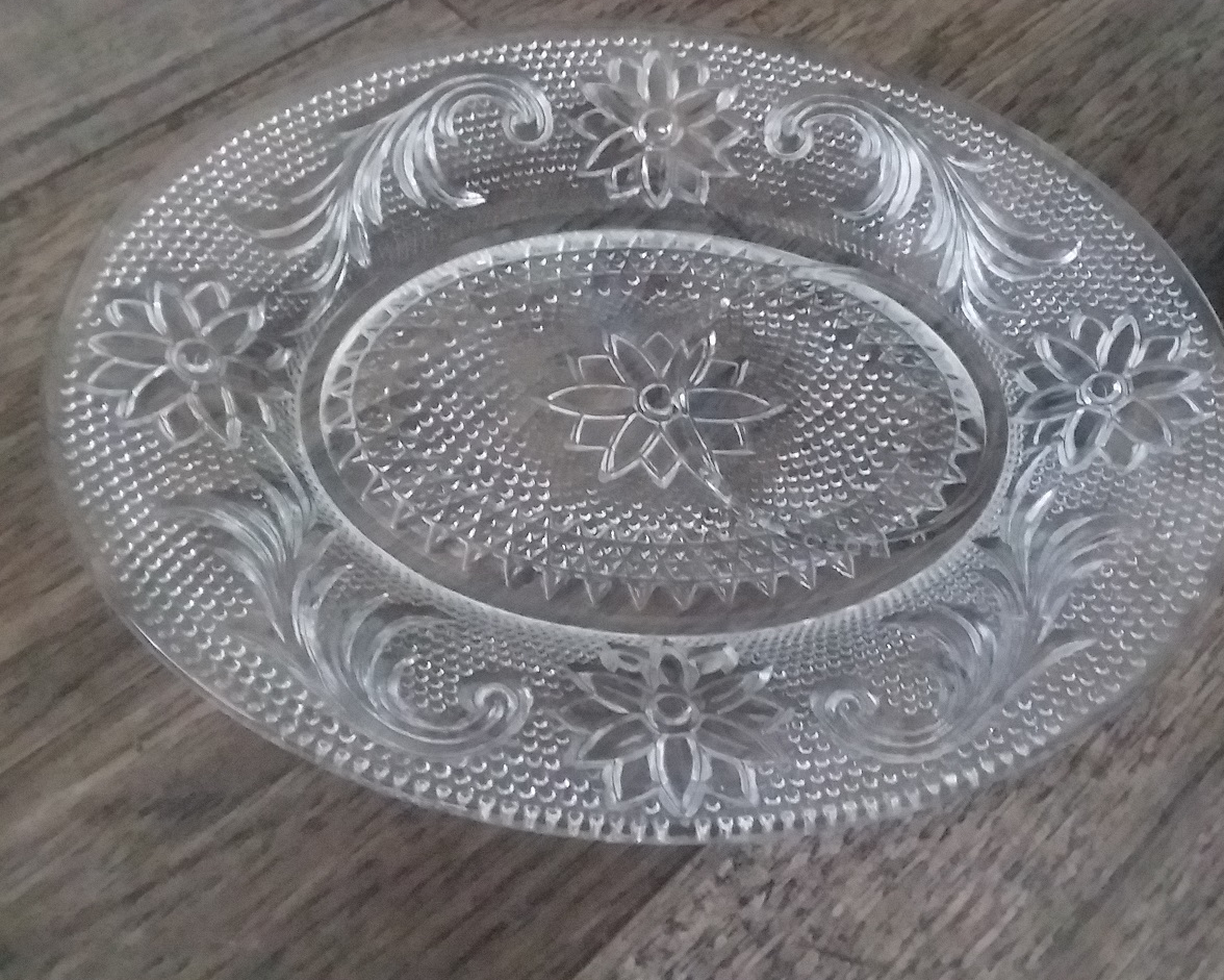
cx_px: 654
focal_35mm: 31
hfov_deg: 57.1
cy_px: 489
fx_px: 1123
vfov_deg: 47.1
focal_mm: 2.47
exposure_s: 1/12
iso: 800
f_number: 1.9
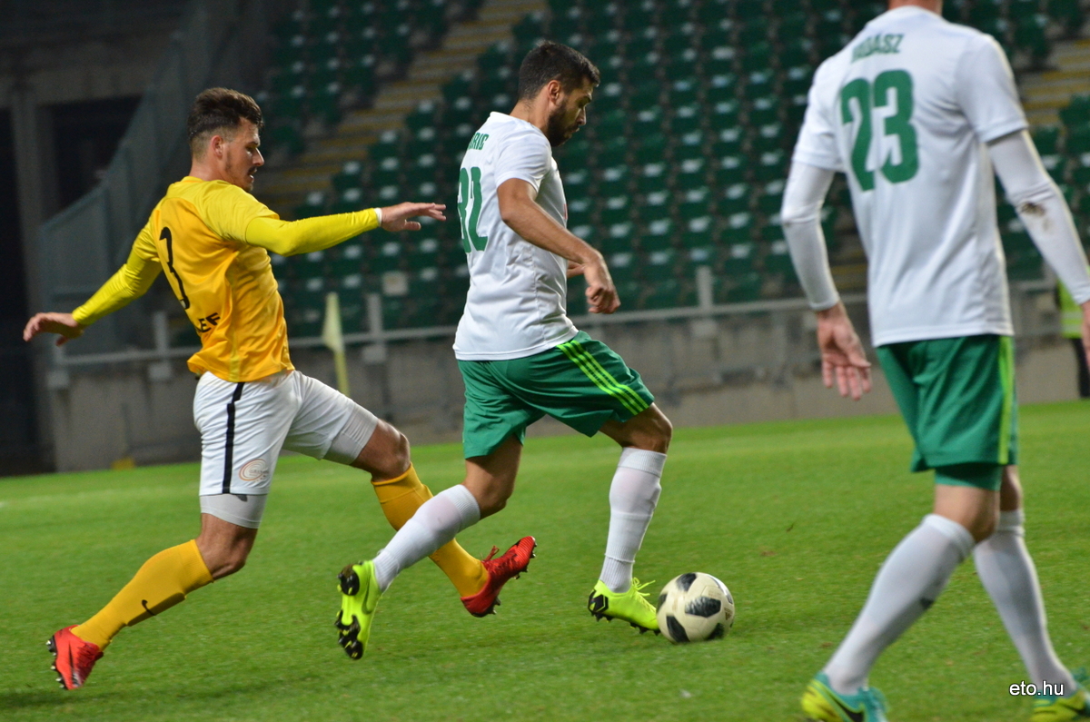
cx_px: 545
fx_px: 8839
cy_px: 361
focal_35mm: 292
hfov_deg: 7.1
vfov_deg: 4.7
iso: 2000
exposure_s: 1/320
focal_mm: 195
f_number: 5.3
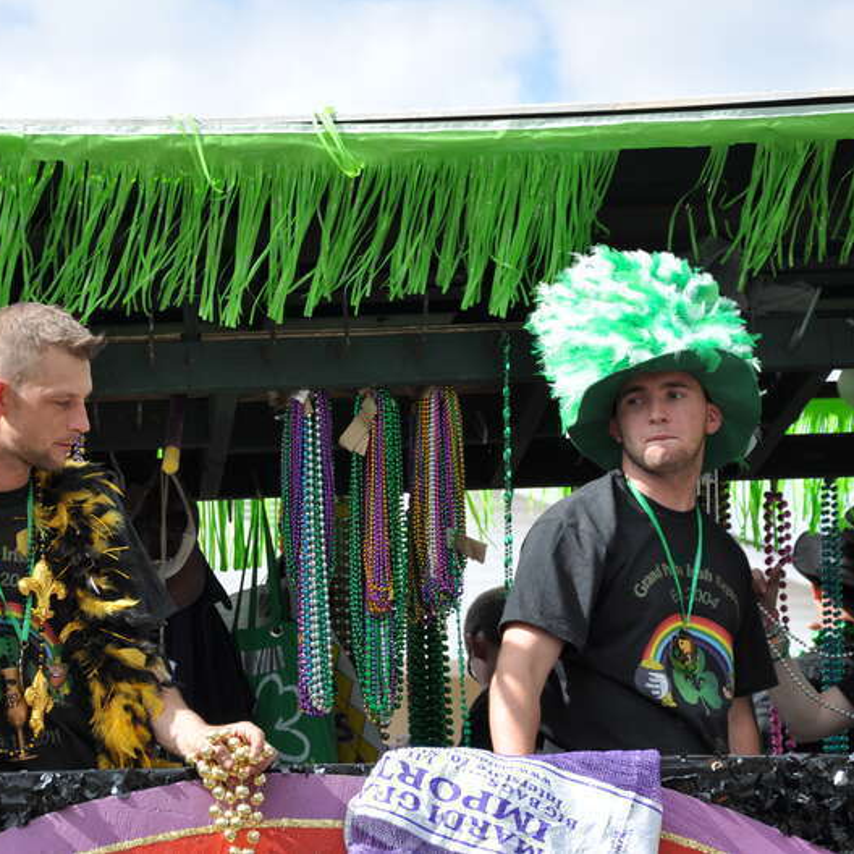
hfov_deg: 12.1
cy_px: 426
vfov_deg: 12.1
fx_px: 4037
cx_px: 312
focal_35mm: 145
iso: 220
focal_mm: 75
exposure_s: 1/500
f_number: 5.6
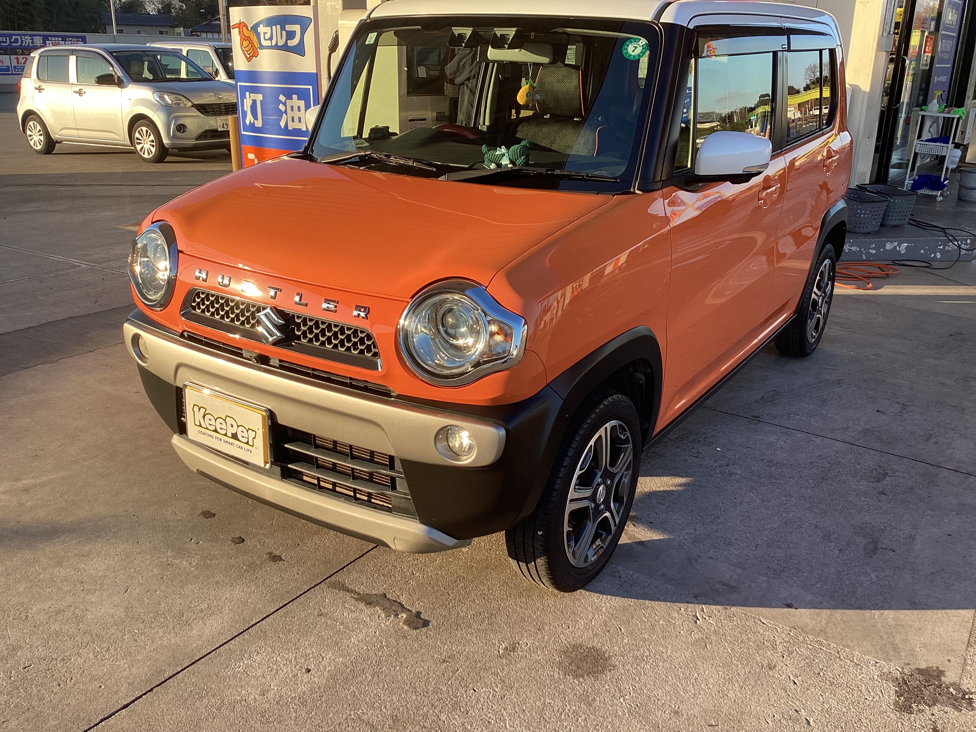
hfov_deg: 58.4
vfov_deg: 45.4
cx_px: 488
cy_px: 366
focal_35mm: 31
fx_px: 874
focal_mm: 3.3
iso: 25
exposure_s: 1/263
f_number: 2.4
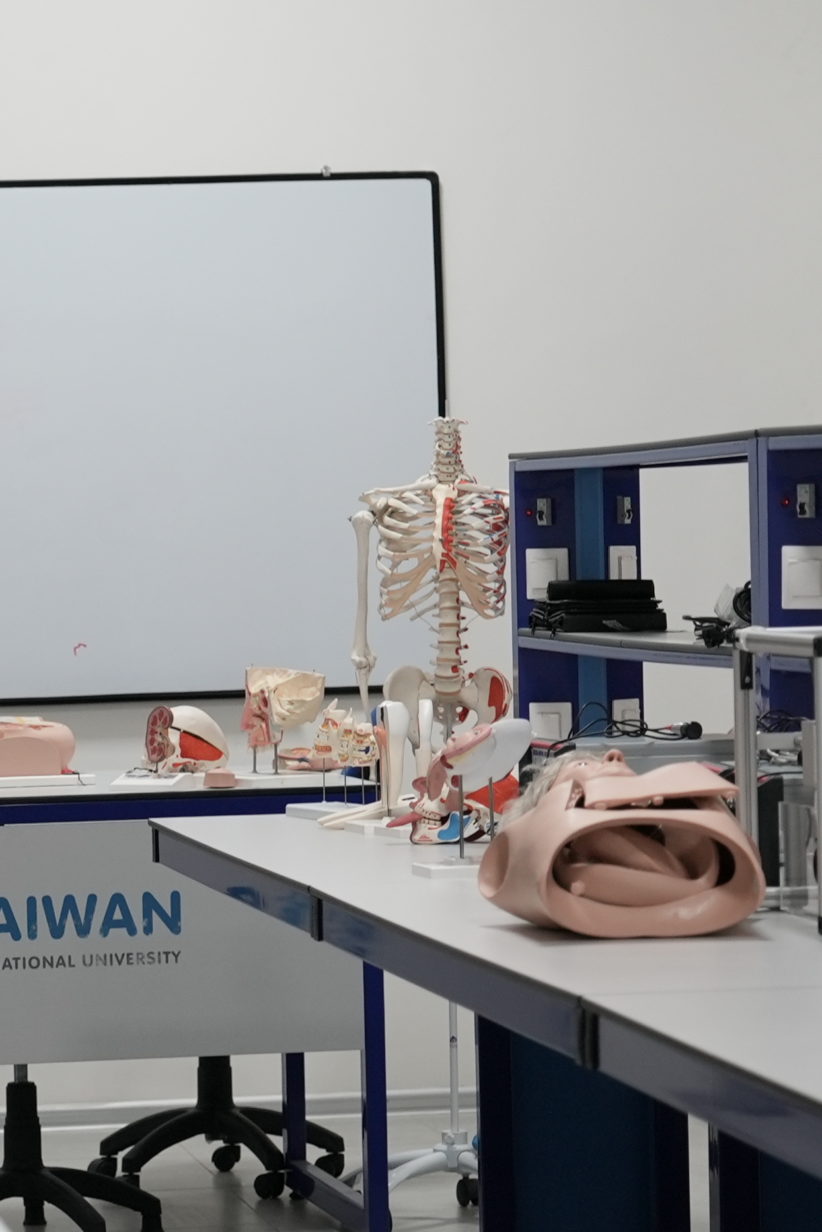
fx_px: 4827
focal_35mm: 141
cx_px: 93
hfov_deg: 9.7
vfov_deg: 14.5
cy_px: 908
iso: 1000
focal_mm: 62
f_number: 4
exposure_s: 1/100
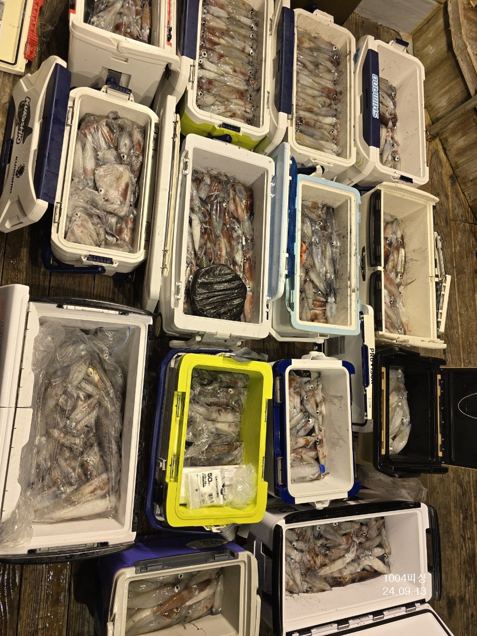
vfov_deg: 73.9
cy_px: 318
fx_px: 423
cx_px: 238
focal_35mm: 23
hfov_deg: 58.9
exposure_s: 1/128
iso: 12
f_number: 1.7
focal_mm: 6.3
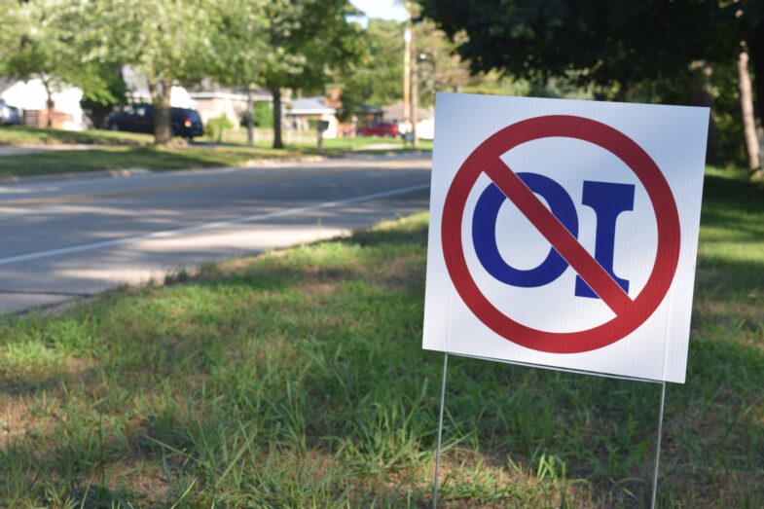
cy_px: 254
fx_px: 1114
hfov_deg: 37.9
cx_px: 382
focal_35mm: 52
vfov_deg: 25.7
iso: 280
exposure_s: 1/250
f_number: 8
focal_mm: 35
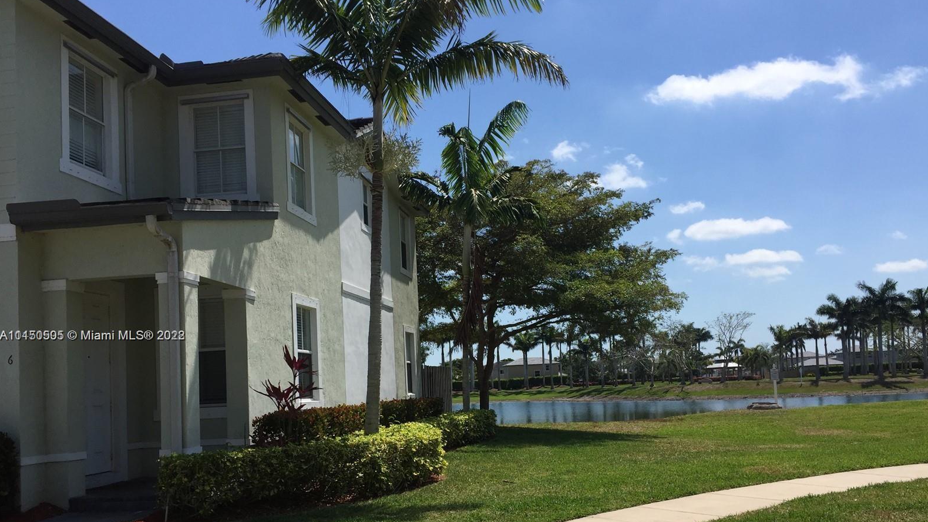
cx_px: 467
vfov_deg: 36.4
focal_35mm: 32
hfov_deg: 61.0
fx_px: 787
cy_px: 336
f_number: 2.2
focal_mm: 4.15
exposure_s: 1/3049
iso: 32
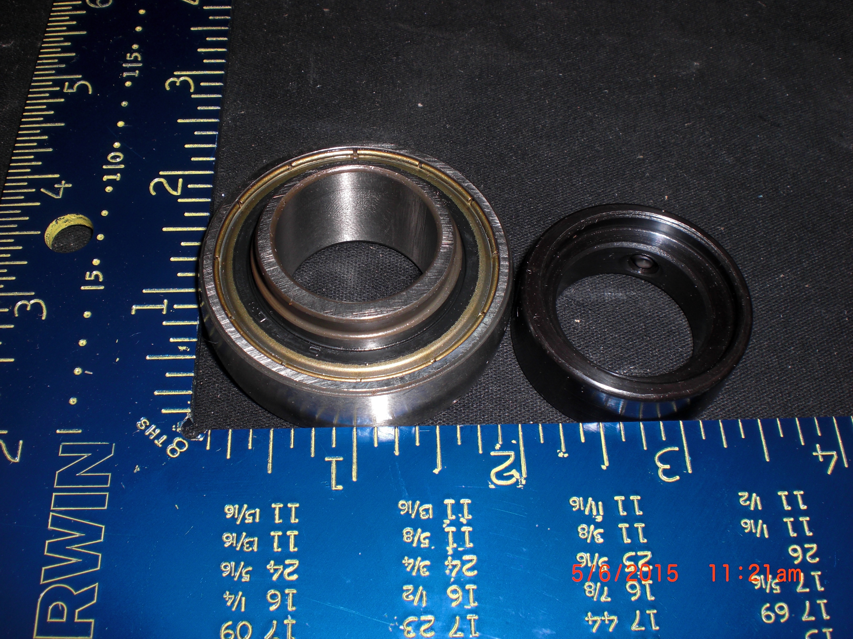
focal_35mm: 38
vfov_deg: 37.7
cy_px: 320
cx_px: 426
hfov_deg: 49.0
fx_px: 936
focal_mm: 6.3
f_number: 5.6
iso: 64
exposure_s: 1/60
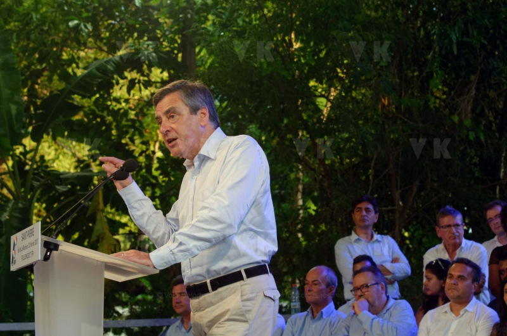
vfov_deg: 13.0
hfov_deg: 19.5
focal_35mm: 105
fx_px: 1476
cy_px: 168
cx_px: 254
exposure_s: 1/250
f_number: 5.6
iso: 800
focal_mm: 70
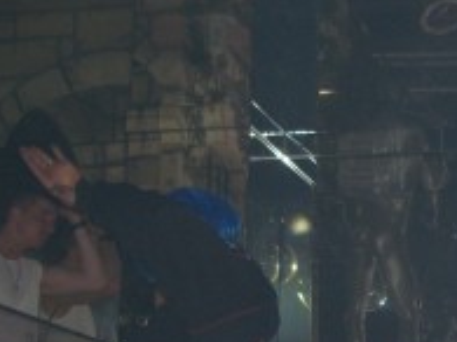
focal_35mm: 117
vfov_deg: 12.5
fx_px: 1544
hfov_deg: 16.4
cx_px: 494
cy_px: 337
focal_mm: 7.9
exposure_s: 1/60
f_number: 2.8
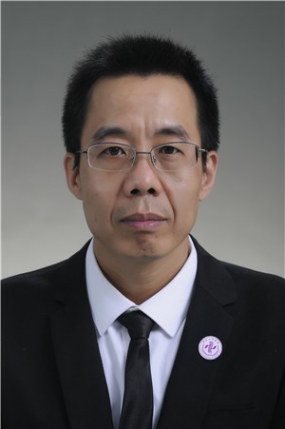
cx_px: 142
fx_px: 1516
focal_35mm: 128
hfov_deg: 10.7
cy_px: 214
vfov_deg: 16.1
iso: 160
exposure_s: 1/125
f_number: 5.6
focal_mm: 85
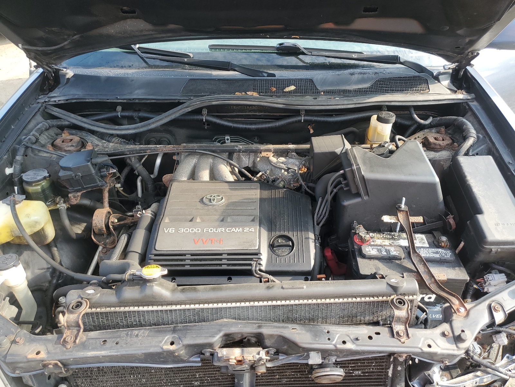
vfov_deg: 53.1
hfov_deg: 67.3
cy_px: 194
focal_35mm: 26
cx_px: 258
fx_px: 387
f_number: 1.5
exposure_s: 1/270
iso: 50
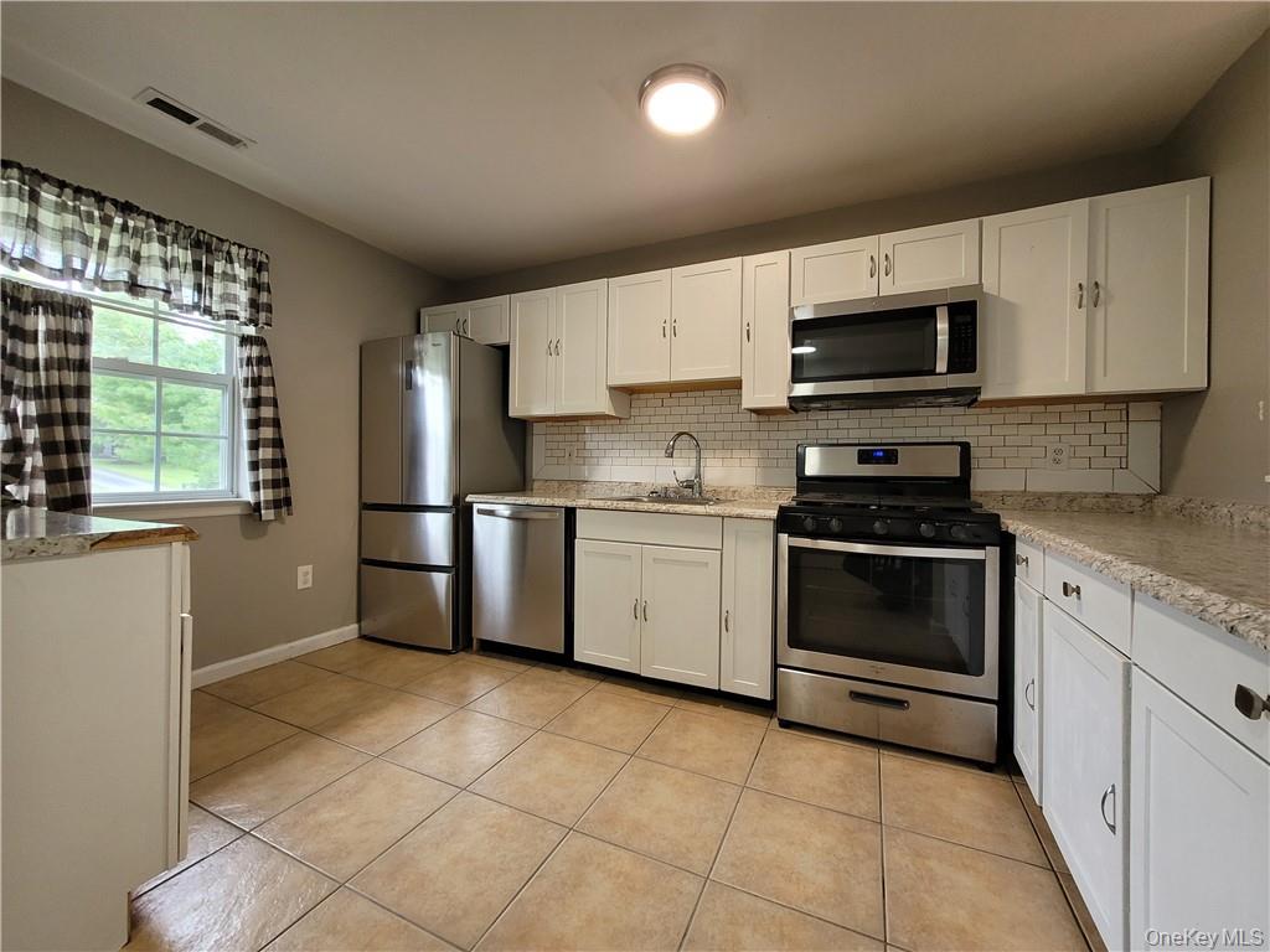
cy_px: 476
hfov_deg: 106.2
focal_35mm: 13
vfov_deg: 89.9
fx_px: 477
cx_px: 635
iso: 160
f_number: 2.2
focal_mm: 1.74
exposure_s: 1/60
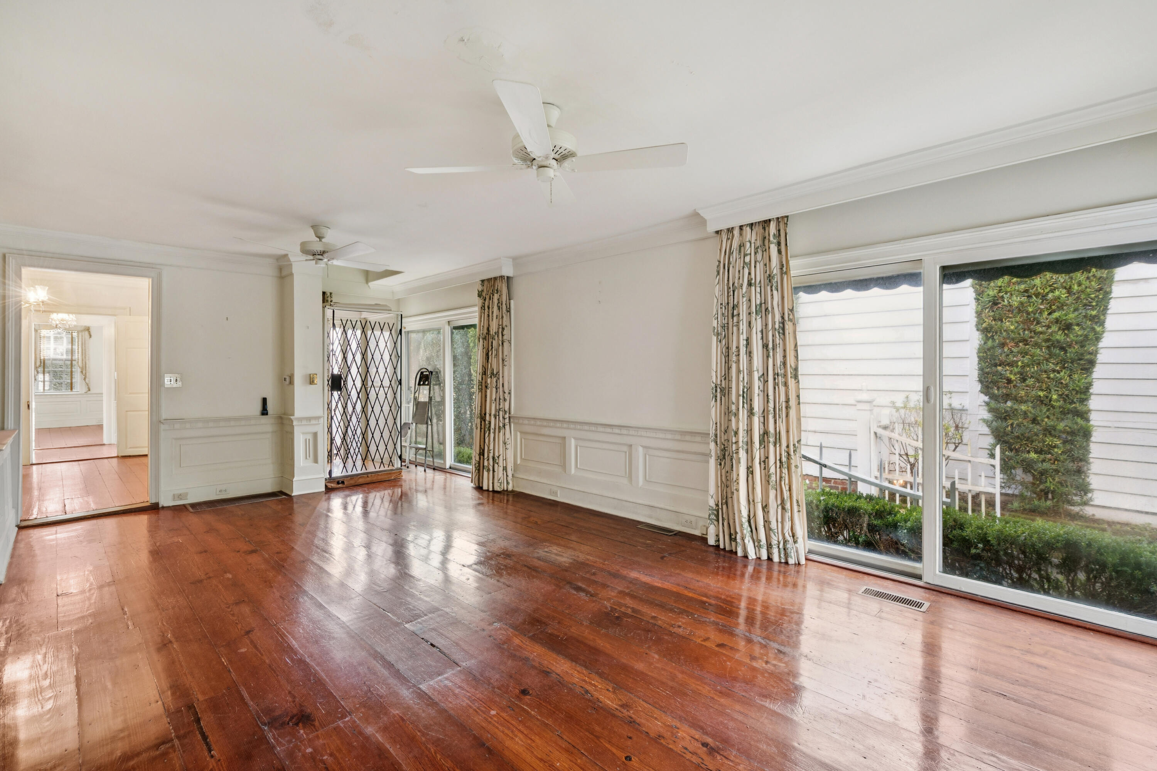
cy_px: 386
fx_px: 514
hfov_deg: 96.7
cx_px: 578
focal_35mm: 16
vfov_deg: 73.7
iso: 400
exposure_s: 1/3.33
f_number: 8
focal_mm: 16
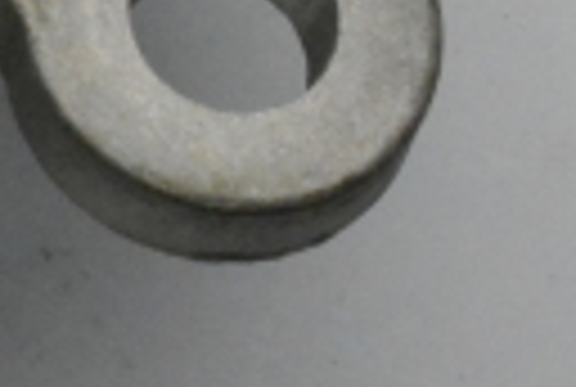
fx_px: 4603
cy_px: -400
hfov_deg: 6.8
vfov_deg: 4.7
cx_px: -801
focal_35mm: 287
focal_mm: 24
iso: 6400
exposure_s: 1/500
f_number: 11
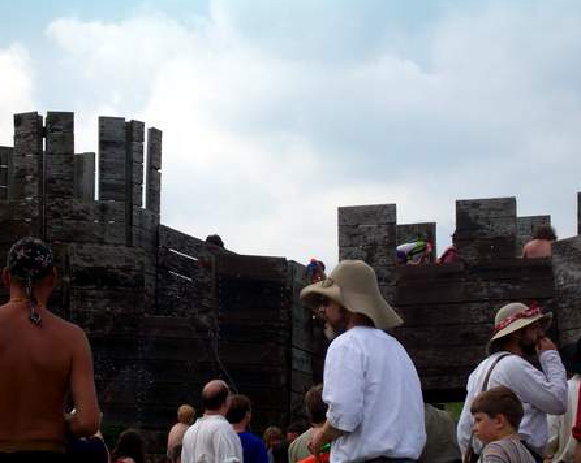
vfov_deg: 8.4
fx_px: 3161
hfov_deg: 10.5
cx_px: 302
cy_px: 230
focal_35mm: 184
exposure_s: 1/250
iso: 80
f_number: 6.7
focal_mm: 30
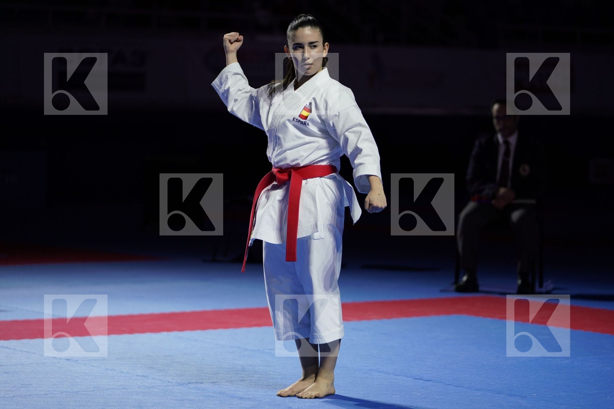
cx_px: 307
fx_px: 2029
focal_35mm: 119
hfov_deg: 17.2
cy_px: 204
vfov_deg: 11.5
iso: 500
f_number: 2.8
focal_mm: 119
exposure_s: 1/500
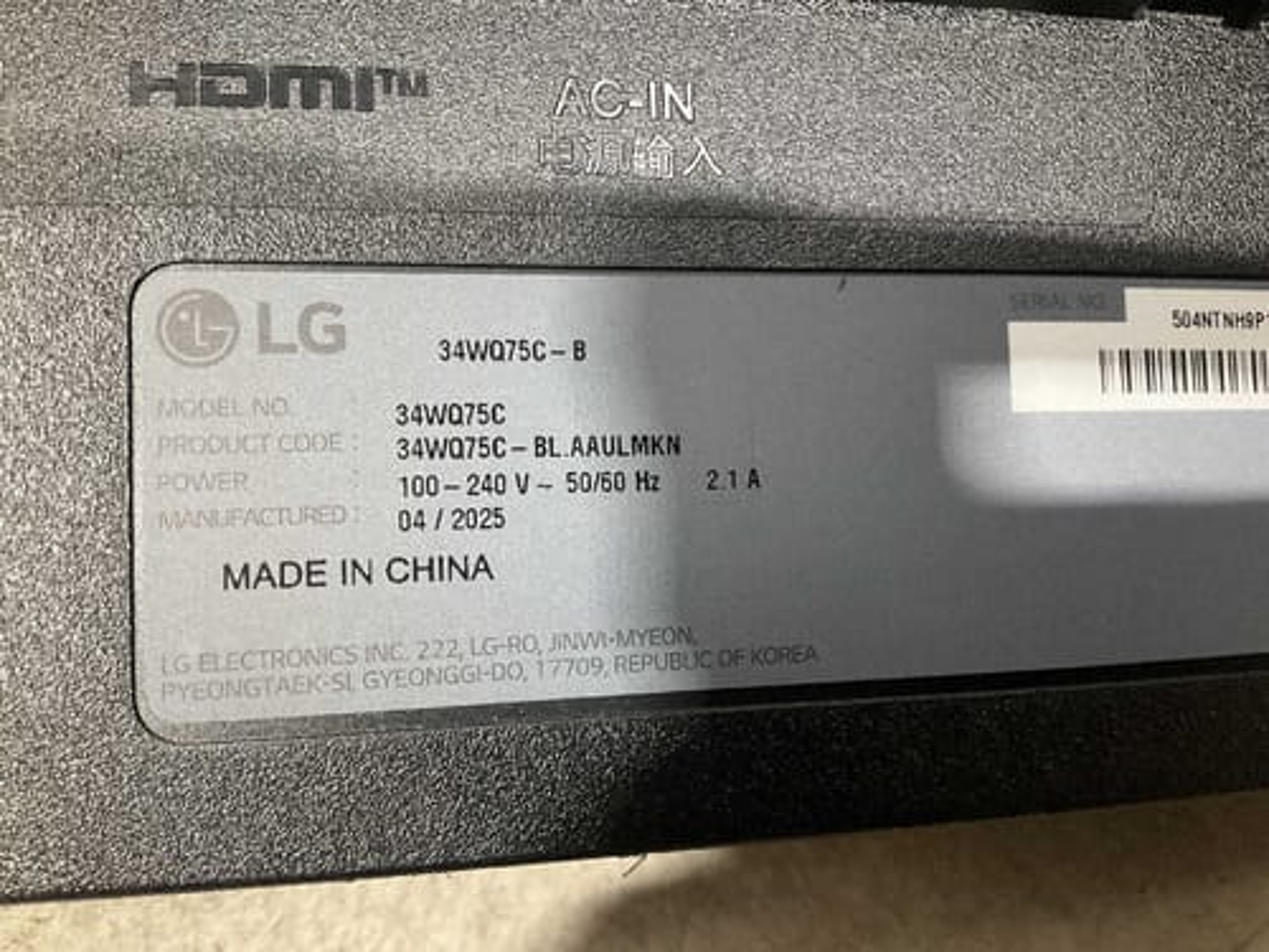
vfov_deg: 48.2
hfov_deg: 61.7
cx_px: 634
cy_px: 476
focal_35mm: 29
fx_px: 1063
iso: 100
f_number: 1.8
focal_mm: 3
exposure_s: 1/50
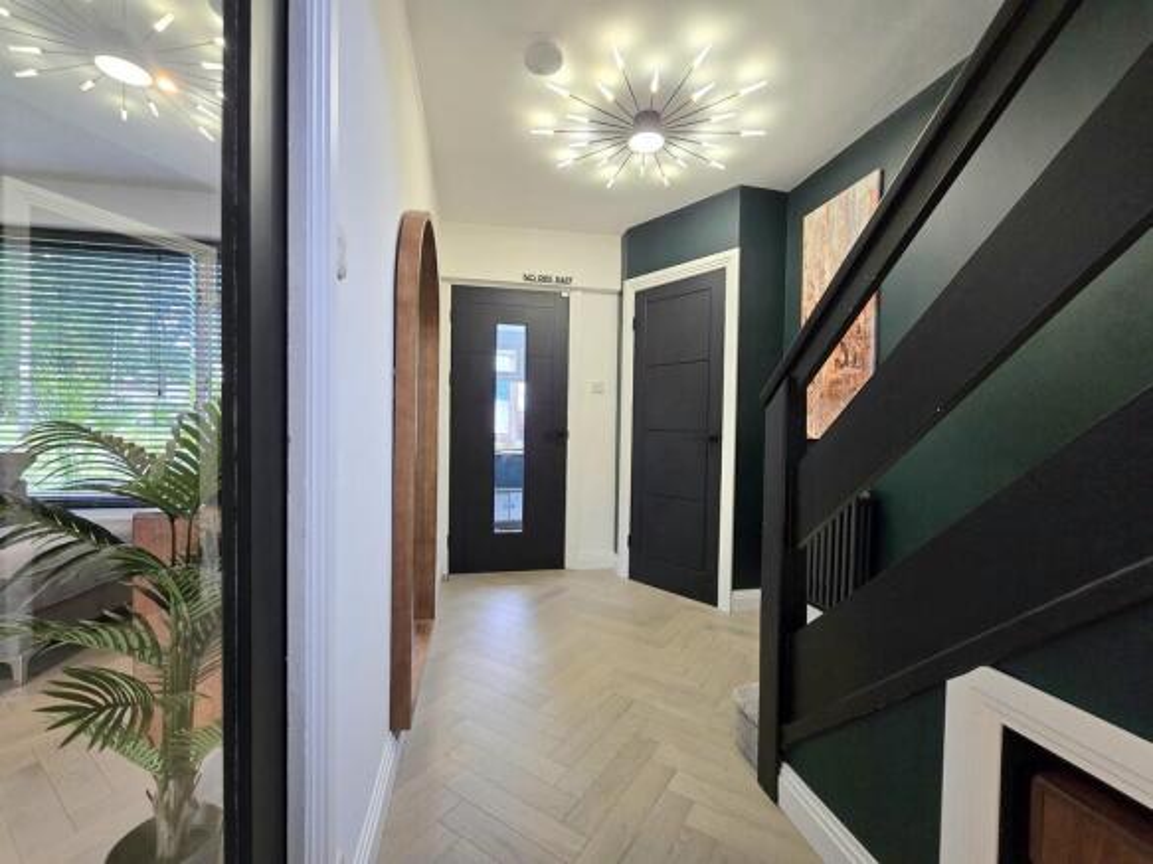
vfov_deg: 89.9
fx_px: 433
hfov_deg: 106.2
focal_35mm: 13
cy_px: 432
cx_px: 576
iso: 200
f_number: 2.2
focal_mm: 2.2
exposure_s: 1/50.3
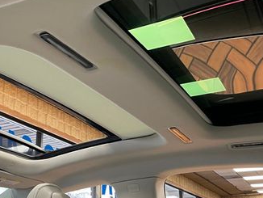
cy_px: 107
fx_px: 388
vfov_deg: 28.6
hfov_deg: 37.4
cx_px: 115
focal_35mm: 51
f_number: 1.6
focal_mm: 4.2
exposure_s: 1/60
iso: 125
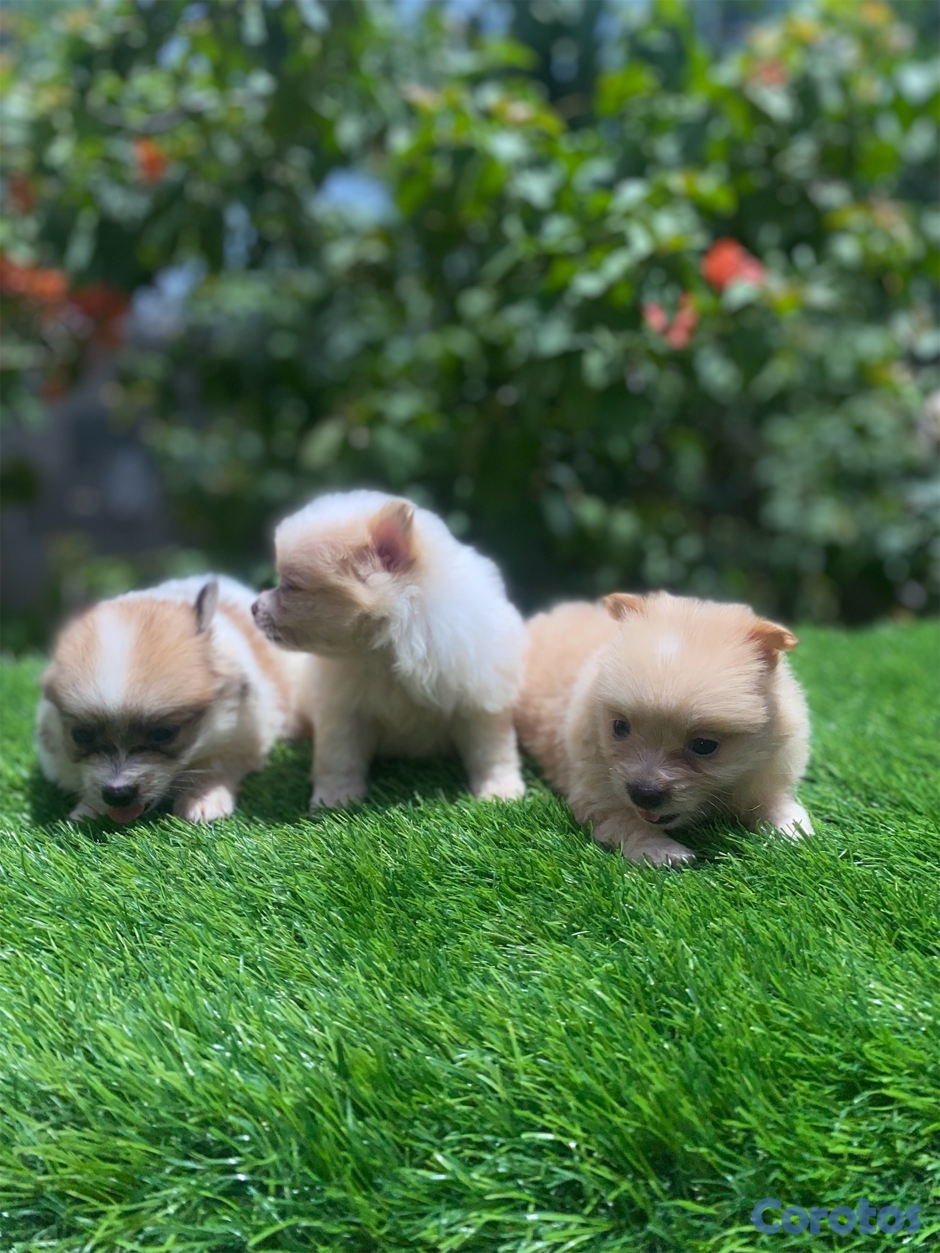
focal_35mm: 26
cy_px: 626
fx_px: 941
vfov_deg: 67.3
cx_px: 470
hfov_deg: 53.1
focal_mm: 4.25
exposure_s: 1/7194
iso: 32
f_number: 1.8
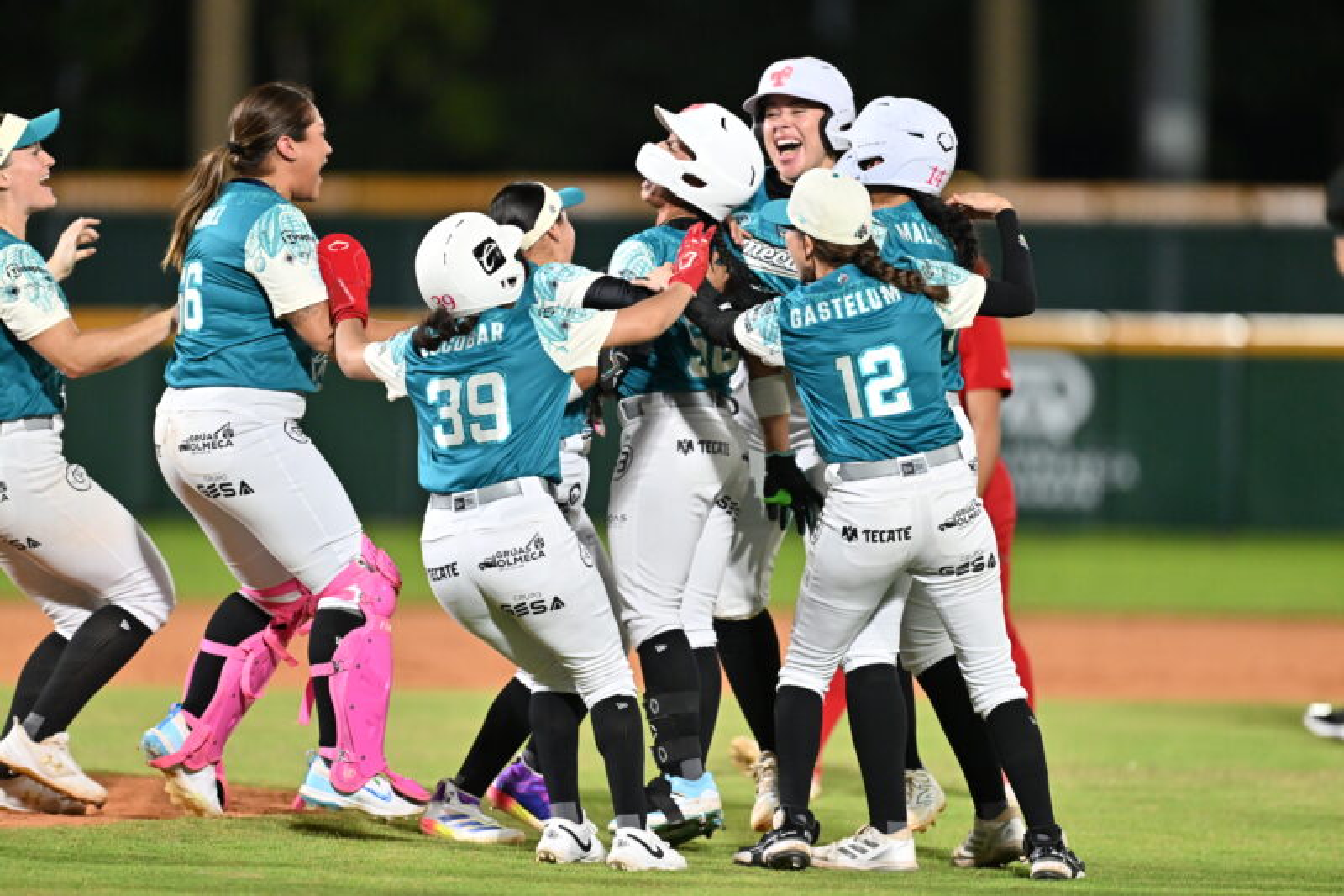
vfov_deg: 3.4
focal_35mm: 400
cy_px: 448
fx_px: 14929
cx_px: 672
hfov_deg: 5.2
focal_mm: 400
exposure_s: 1/1600
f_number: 2.8
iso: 2500
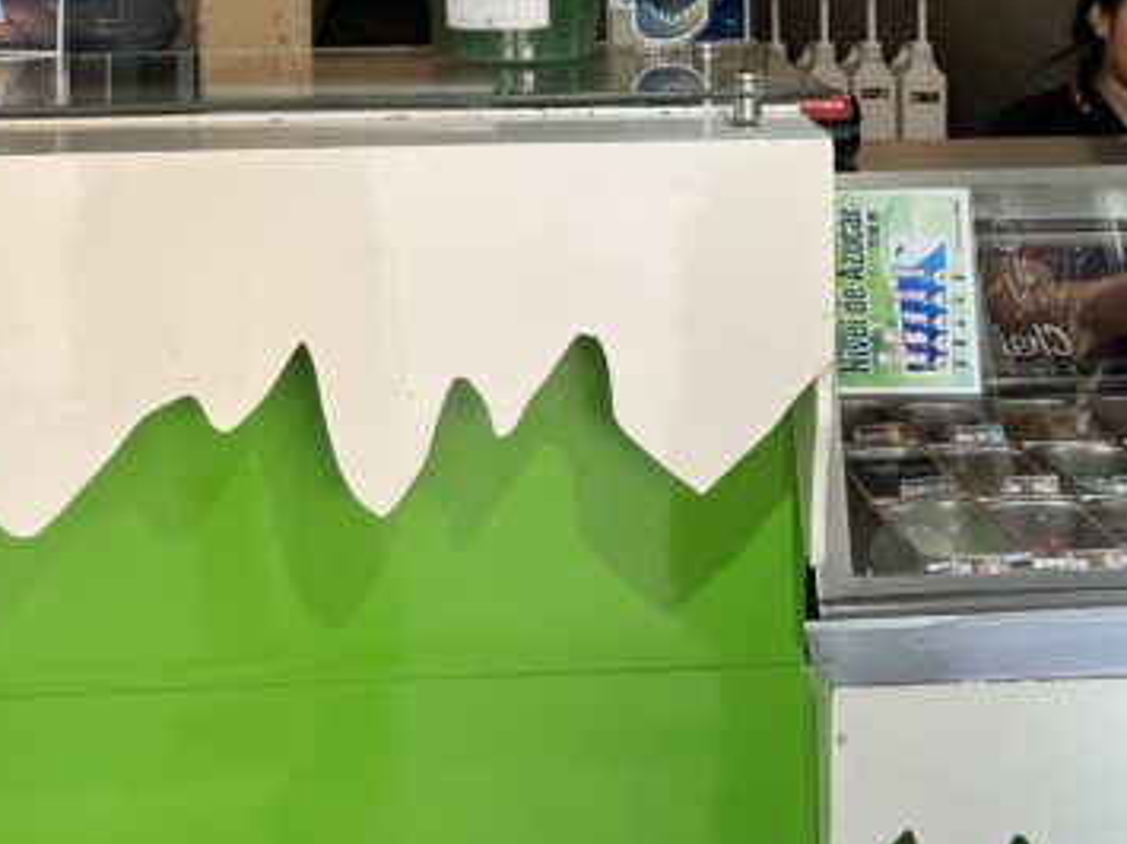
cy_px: -311
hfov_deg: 26.0
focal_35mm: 75
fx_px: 2441
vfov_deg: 18.1
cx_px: 517
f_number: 1.6
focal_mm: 5.1
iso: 100
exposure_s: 1/120
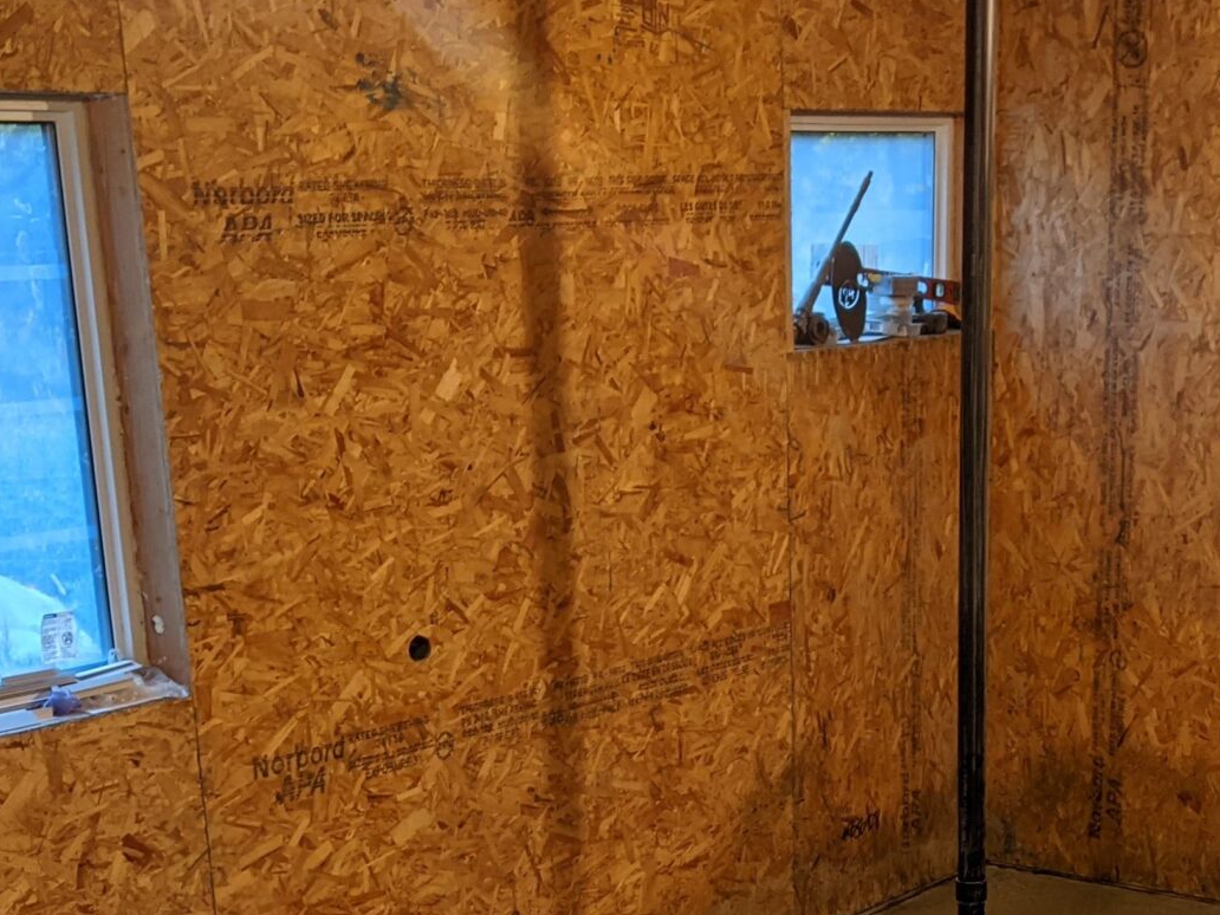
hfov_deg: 28.6
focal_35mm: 67
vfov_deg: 20.8
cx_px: 894
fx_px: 2361
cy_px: 1034
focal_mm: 4.44
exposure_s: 1/24
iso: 90
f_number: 1.8
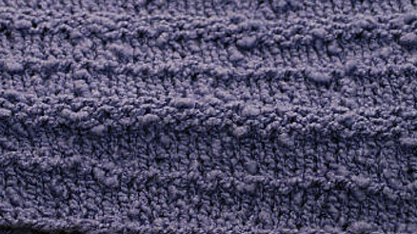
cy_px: 77
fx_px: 1271
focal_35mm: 115
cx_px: 190
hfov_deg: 18.6
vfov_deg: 10.5
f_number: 5.6
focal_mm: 50
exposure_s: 1/125
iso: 320
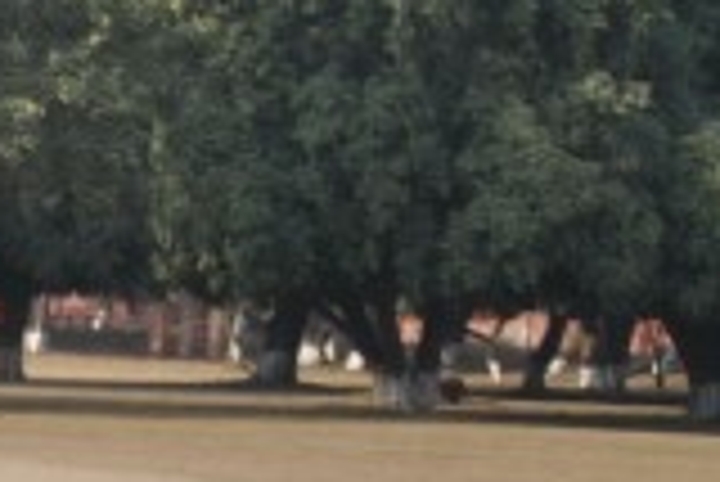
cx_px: -1400
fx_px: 3843
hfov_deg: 8.9
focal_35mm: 192
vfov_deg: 7.1
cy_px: 489
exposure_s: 1/200
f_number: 7.1
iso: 100
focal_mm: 20
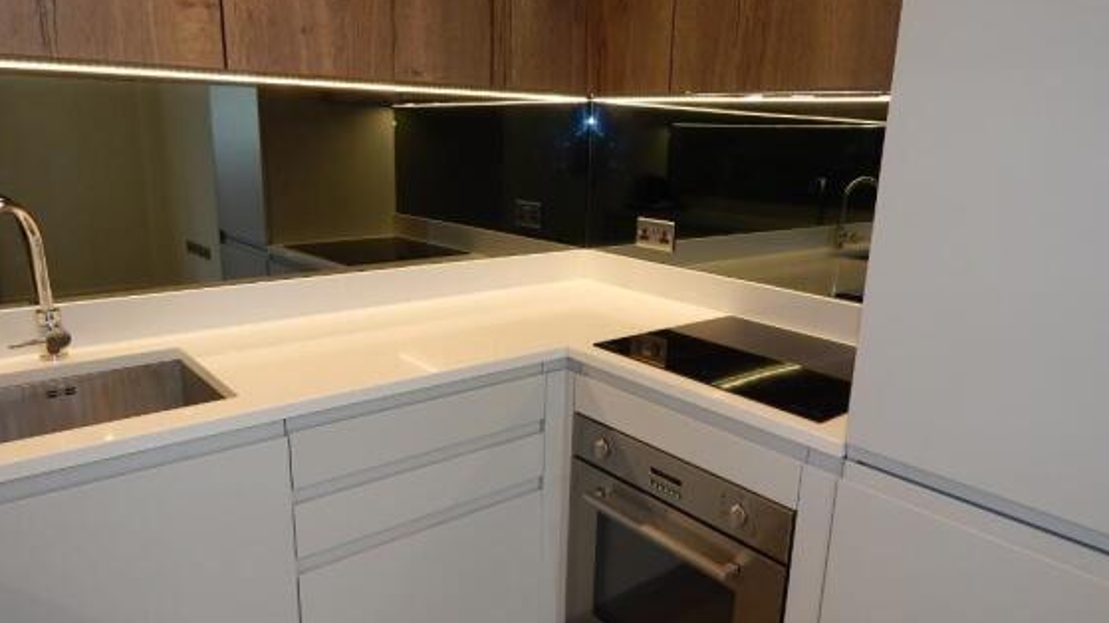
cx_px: 560
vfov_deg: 45.9
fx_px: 735
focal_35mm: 25
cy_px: 328
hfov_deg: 74.1
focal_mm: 4
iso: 160
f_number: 3
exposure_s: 1/30
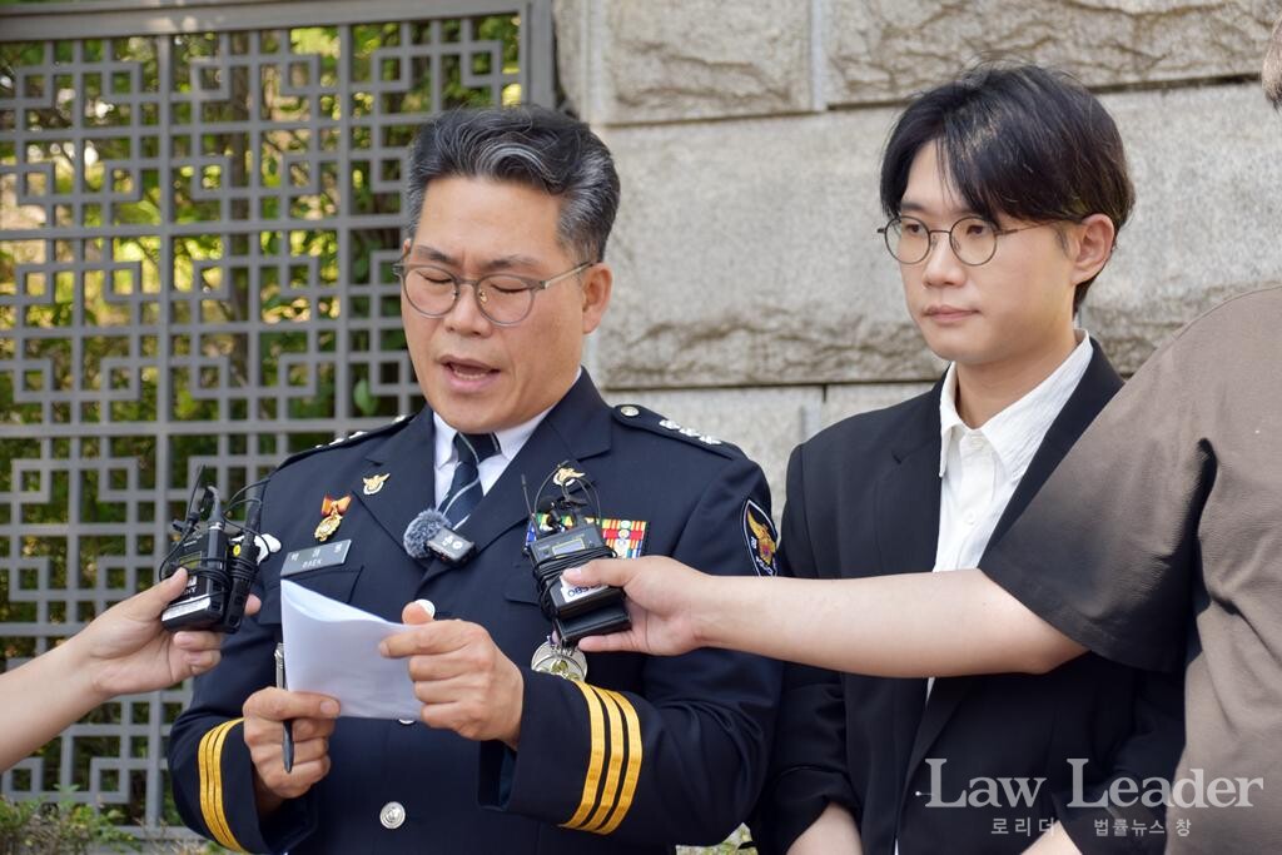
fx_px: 3312
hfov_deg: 21.9
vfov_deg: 14.7
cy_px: 428
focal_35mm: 93
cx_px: 641
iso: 100
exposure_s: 1/125
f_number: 5
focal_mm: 62
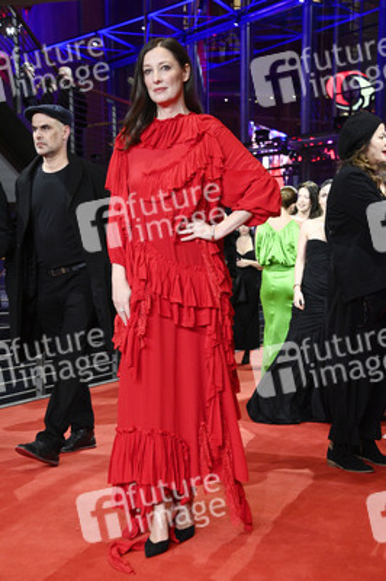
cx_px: 193
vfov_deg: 35.7
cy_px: 290
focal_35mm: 56
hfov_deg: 24.2
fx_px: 902
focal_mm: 56
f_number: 5.6
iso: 5000
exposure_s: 1/200
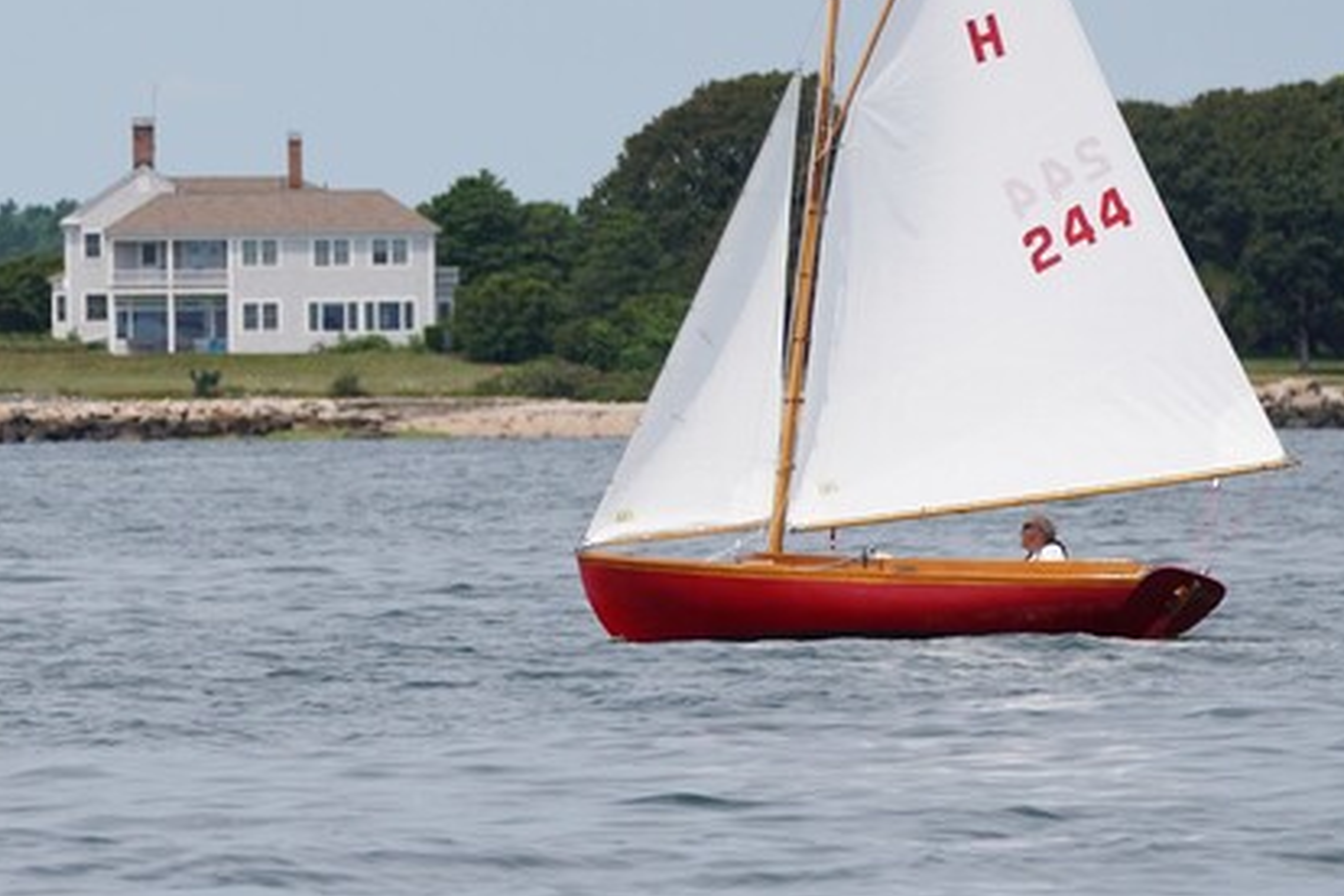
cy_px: 378
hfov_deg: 3.4
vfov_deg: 2.3
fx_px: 22808
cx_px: 451
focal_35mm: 611
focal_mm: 211
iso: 160
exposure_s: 1/1250
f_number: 5.6
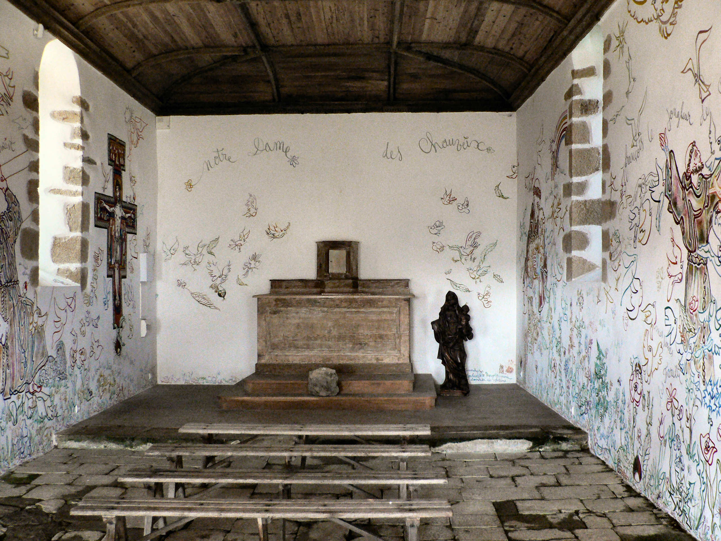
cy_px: 270
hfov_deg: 51.4
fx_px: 750
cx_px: 360
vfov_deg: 39.7
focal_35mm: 36
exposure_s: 1/50
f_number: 2.8
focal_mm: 6
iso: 400
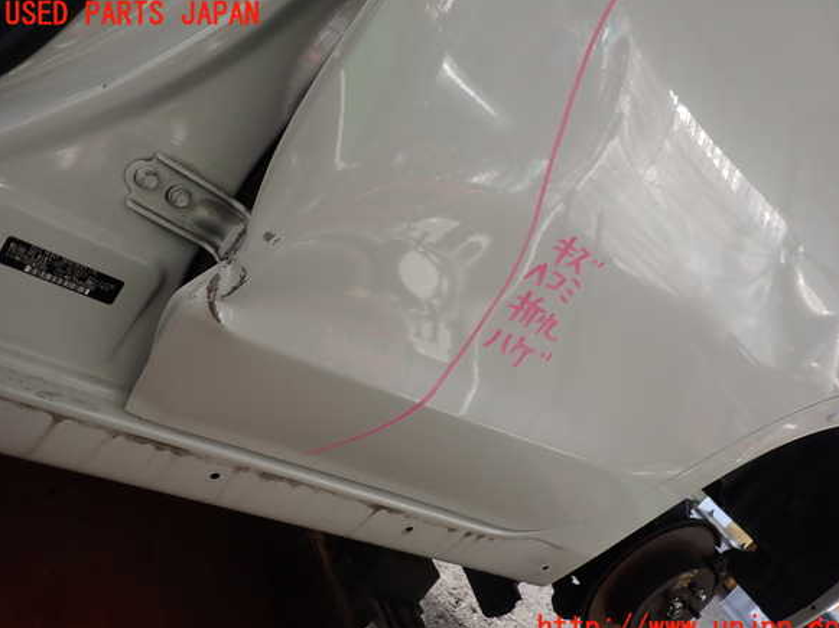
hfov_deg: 58.4
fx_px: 751
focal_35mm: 31
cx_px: 430
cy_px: 322
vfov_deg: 45.4
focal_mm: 5.4
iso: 100
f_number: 2.3
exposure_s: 1/100
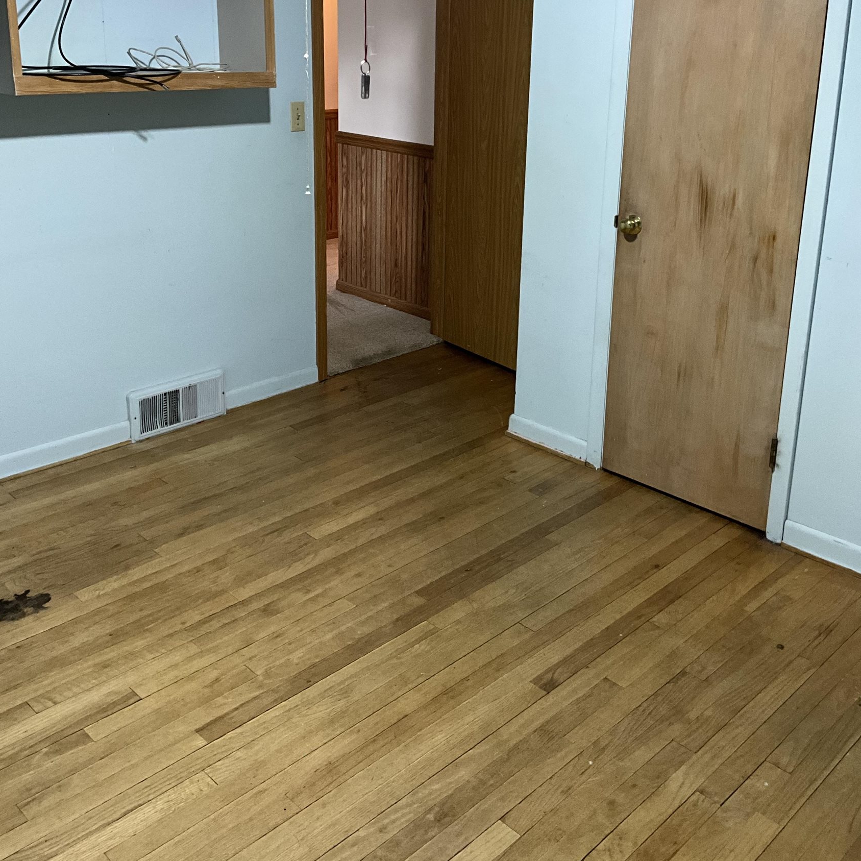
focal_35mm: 35
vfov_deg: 46.5
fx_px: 985
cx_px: 430
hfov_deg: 47.2
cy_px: 286
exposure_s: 1/60
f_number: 1.8
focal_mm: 3
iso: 160
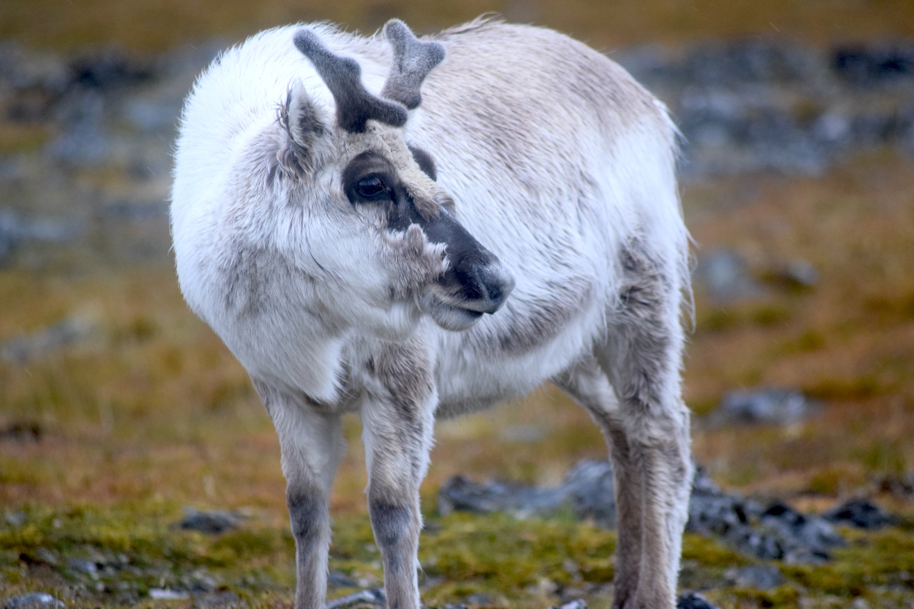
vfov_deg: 3.8
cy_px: 304
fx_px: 9139
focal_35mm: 360
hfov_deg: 5.7
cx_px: 457
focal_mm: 240
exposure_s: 1/500
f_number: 5.3
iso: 1600
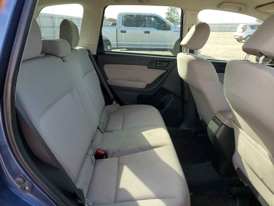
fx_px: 206
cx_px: 137
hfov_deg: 67.3
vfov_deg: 53.1
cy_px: 103
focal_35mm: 26
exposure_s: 1/294
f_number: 1.5
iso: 50
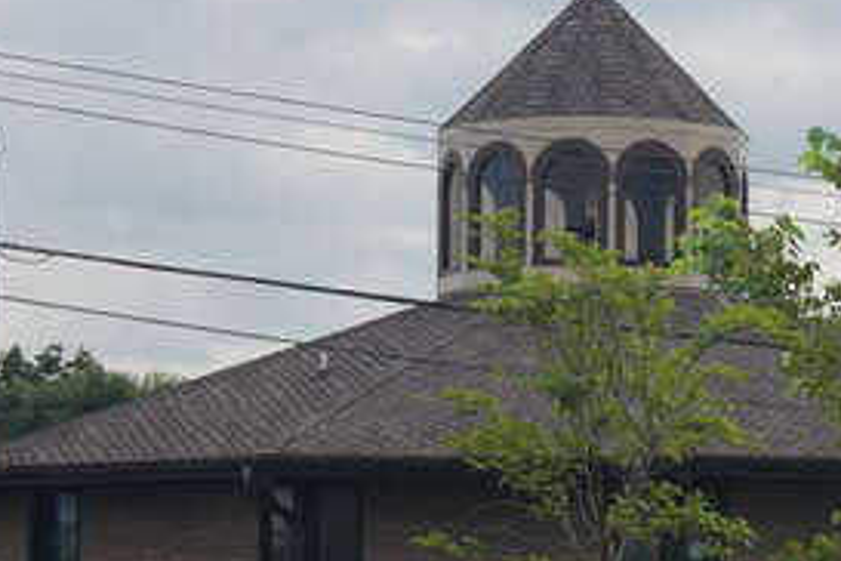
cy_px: 455
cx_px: 1044
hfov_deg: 12.0
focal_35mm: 167
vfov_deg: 8.2
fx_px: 3901
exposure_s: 1/100
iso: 100
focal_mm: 38
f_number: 10
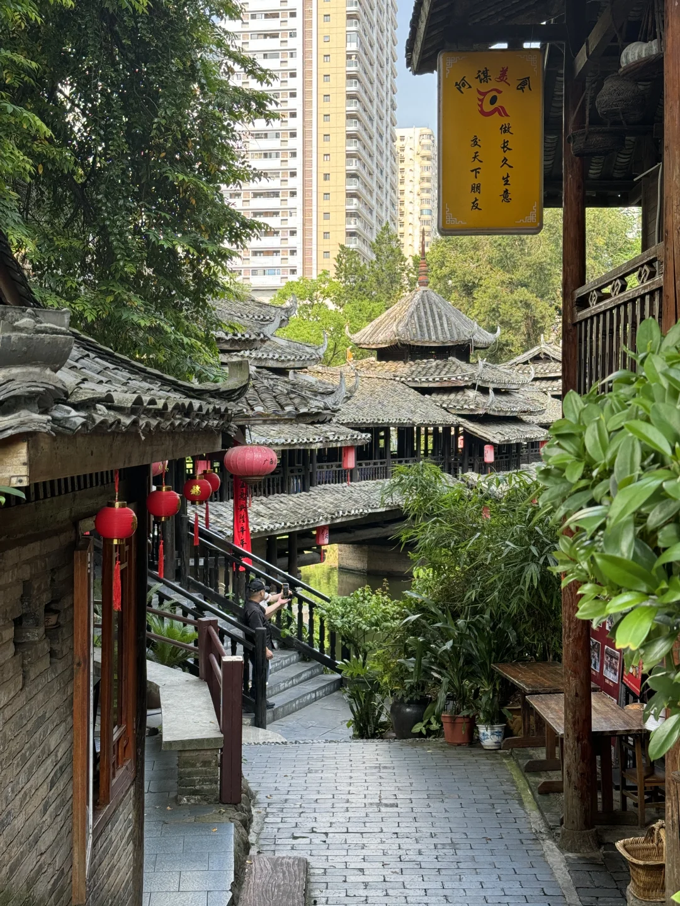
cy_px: 453
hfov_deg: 30.3
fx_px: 1257
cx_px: 340
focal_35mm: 48
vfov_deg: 39.7
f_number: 1.78
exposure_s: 1/368
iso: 64
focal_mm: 6.86
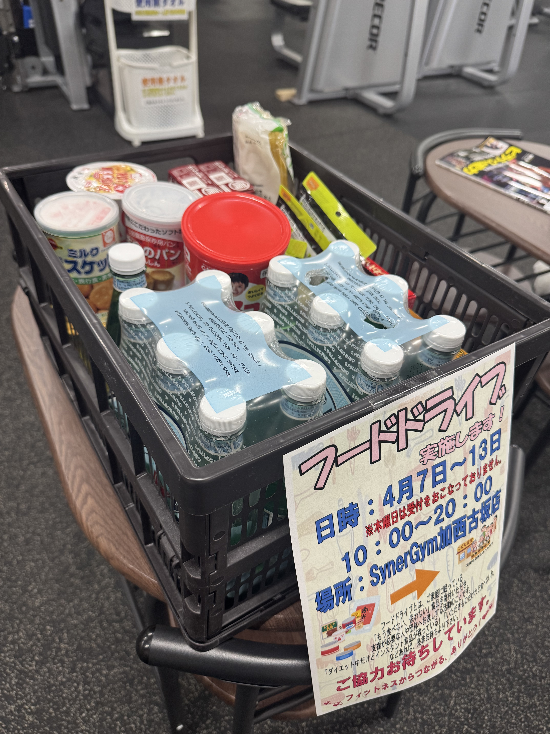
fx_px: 508
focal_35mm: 24
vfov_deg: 71.6
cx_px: 275
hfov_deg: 56.8
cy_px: 367
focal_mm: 6.76
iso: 200
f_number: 1.78
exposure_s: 1/120
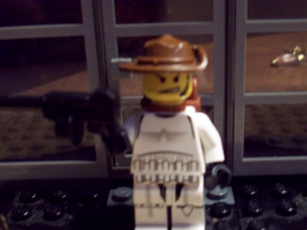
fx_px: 506
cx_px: 168
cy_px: 140
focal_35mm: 57
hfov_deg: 33.8
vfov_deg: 25.6
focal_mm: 6.2
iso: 200
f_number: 2.8
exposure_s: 1/8
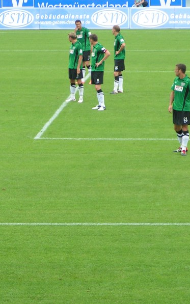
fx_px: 1931
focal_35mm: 233
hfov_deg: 5.6
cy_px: 152
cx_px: 57
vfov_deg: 9.0
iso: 50
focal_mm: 25.1
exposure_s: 1/200
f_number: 3.5
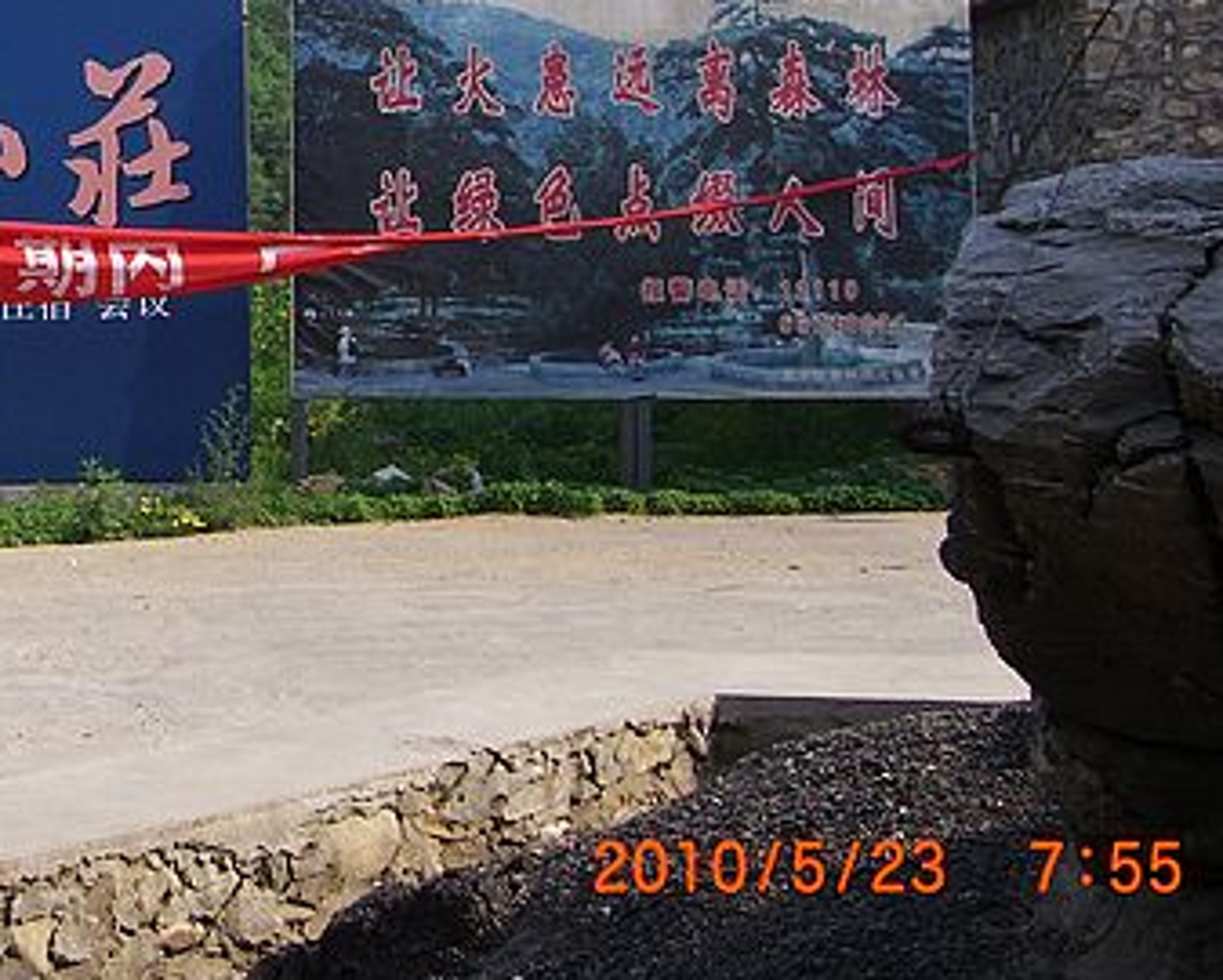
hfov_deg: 23.9
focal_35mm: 77
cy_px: 111
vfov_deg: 19.6
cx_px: 69
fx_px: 2789
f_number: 4.3
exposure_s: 1/400
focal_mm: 6.2
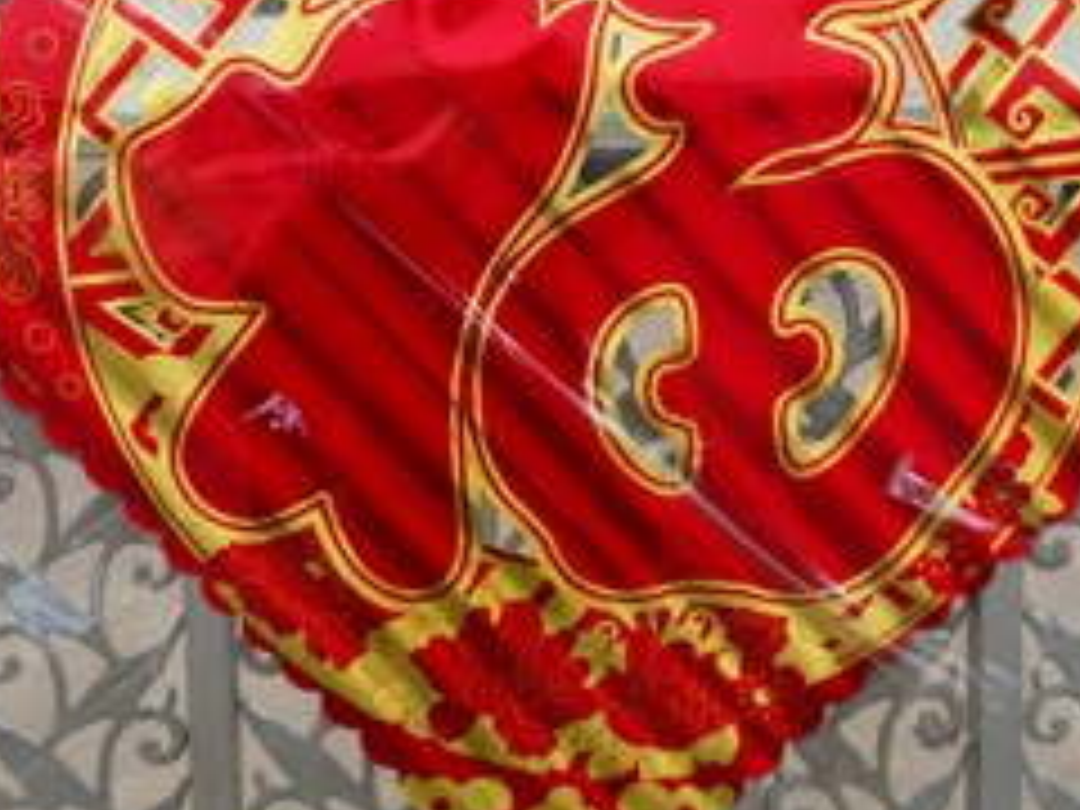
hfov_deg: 42.9
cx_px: 572
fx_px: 1373
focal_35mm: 44
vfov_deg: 32.1
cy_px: 171
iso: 100
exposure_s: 1/60
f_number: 3.3
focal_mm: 4.2
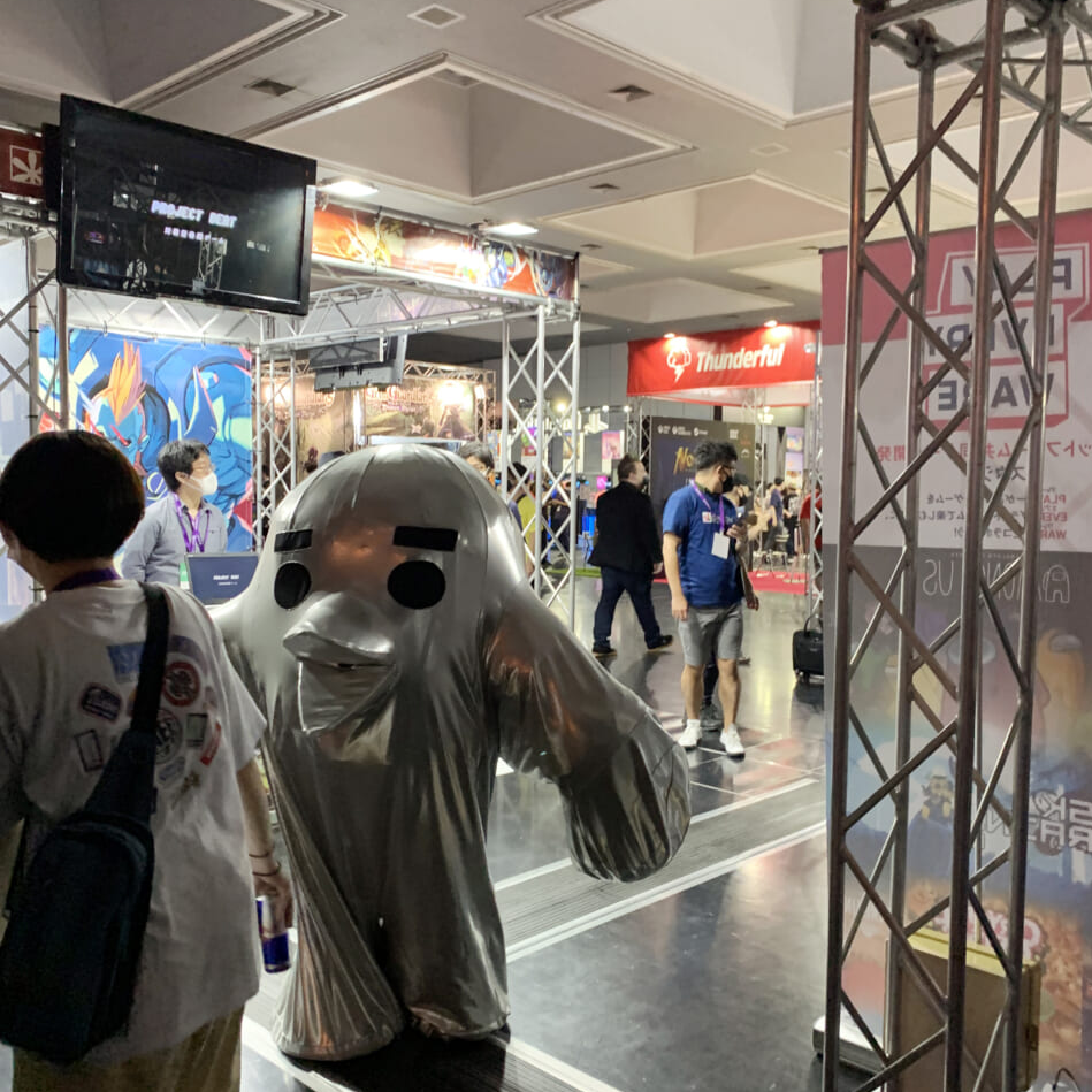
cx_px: 543
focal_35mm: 31
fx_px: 1106
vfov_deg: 52.5
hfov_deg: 52.5
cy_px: 581
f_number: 1.8
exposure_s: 1/40
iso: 320
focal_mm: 4.25
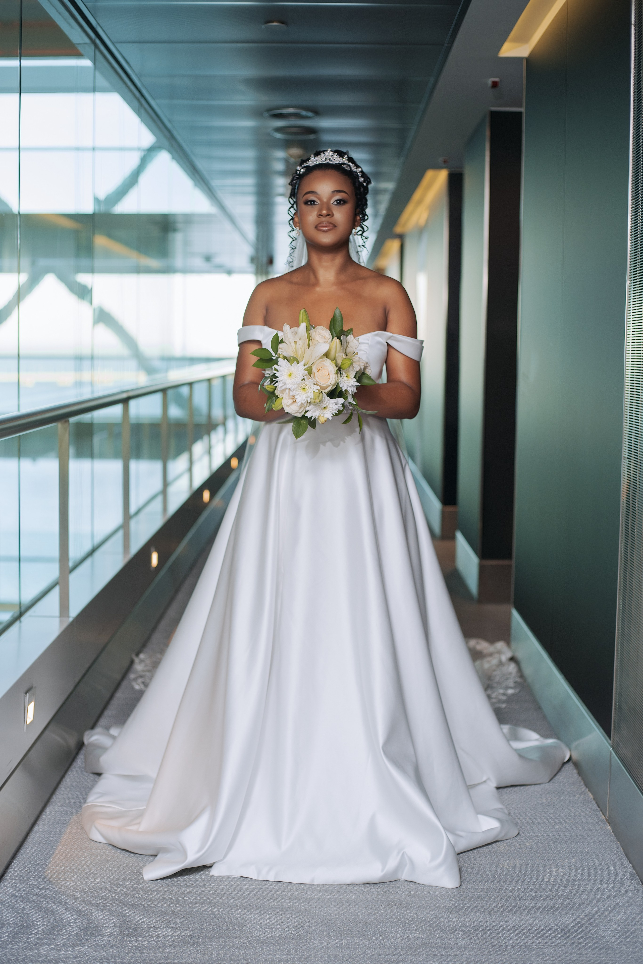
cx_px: 322
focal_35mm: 50
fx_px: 1339
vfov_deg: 39.6
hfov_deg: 27.0
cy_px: 482
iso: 250
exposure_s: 1/100
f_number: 2.8
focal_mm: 50
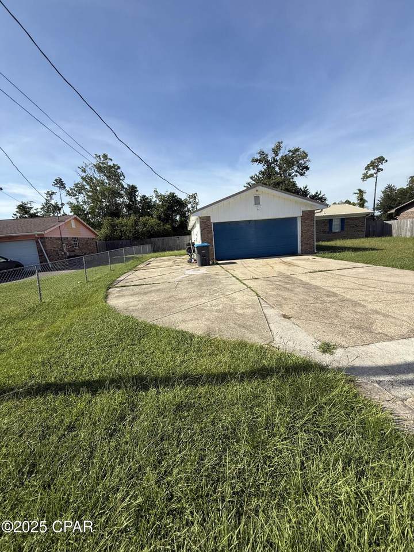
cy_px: 276
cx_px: 207
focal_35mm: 14
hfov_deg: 85.7
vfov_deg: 102.1
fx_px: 223
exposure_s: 1/2092
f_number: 2.2
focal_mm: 2.22
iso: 50
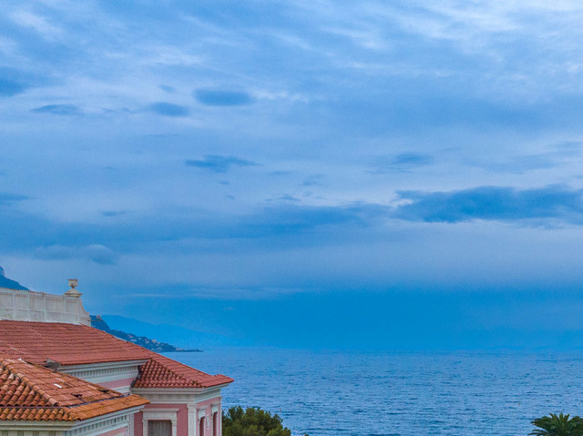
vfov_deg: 24.0
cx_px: 446
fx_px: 1010
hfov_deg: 31.6
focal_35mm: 60
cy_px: 356
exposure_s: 1/320
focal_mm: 12.3
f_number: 5.6
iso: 200
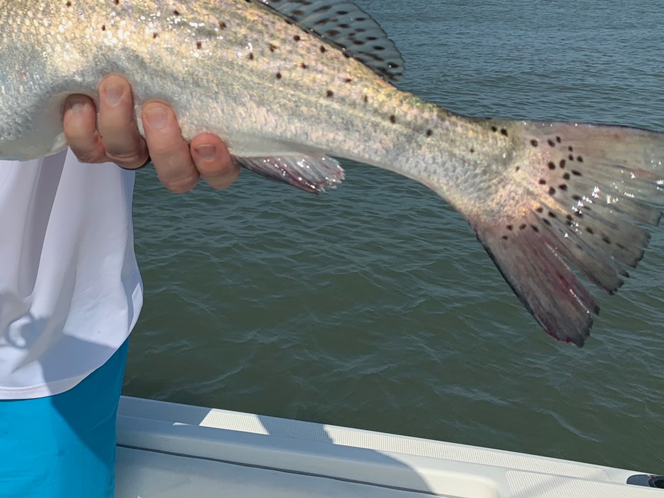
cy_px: 68
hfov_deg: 40.1
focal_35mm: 46
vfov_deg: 30.4
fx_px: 882
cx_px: 162
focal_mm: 4.25
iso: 25
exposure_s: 1/5128
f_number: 1.8
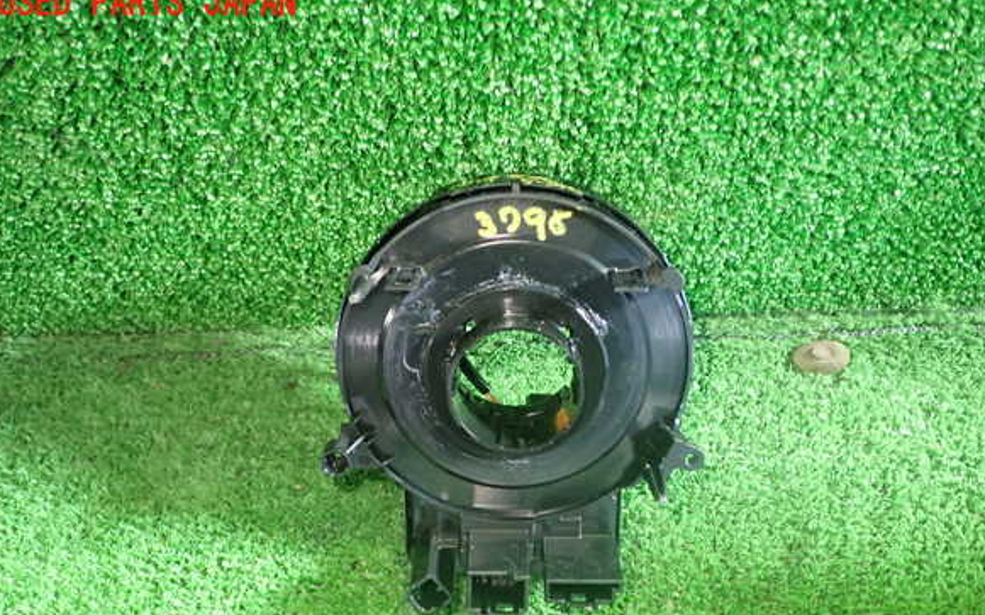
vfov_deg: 36.2
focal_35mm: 35
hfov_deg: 55.3
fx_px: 939
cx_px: 497
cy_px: 364
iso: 640
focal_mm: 5.79
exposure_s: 1/30
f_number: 2.4
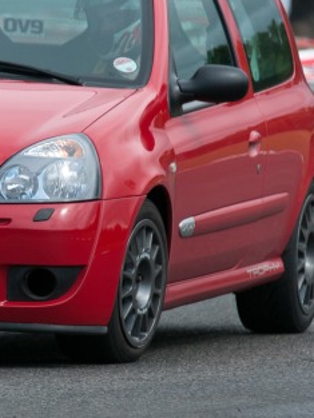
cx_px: -51
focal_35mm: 884
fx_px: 10684
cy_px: 193
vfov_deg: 2.2
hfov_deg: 1.7
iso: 400
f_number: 5.6
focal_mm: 300
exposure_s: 1/1600
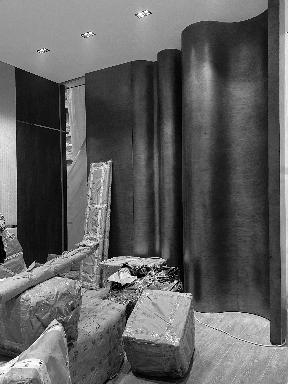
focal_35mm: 28
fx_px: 311
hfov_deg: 49.7
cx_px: 149
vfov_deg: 63.4
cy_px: 199
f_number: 1.8
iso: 640
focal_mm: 4.25
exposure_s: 1/33
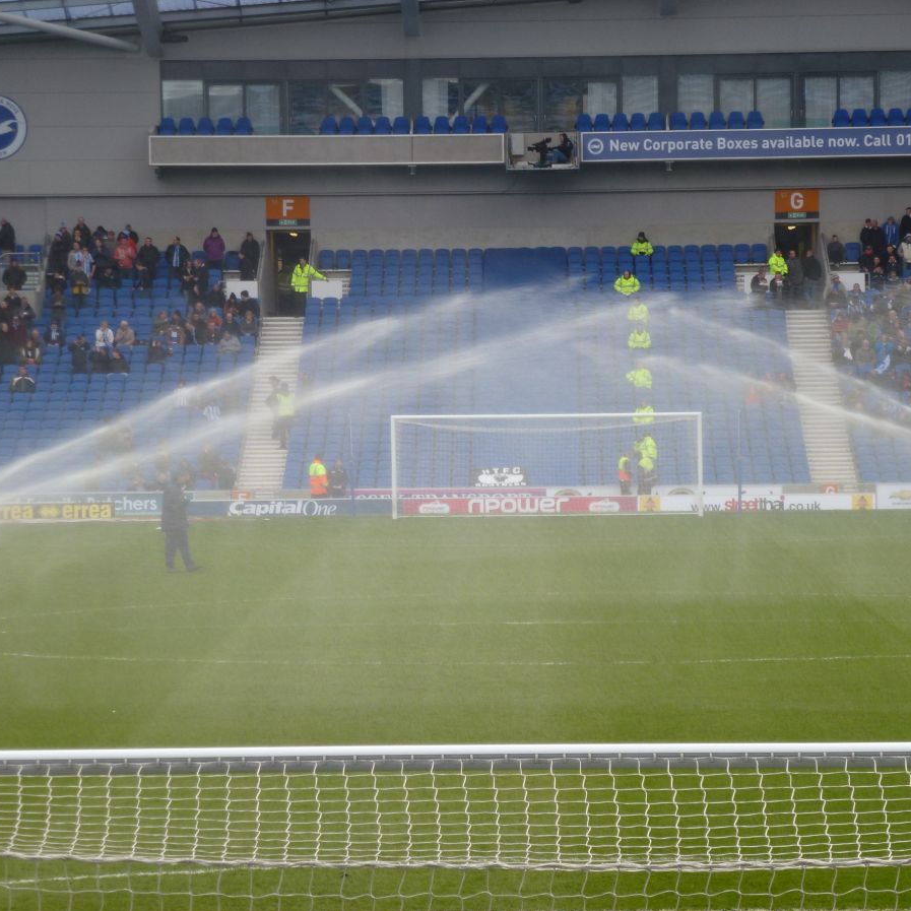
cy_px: 456
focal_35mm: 168
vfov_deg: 10.4
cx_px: 433
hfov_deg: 10.4
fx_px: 5002
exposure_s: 1/100
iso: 100
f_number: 5.3
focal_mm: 25.5
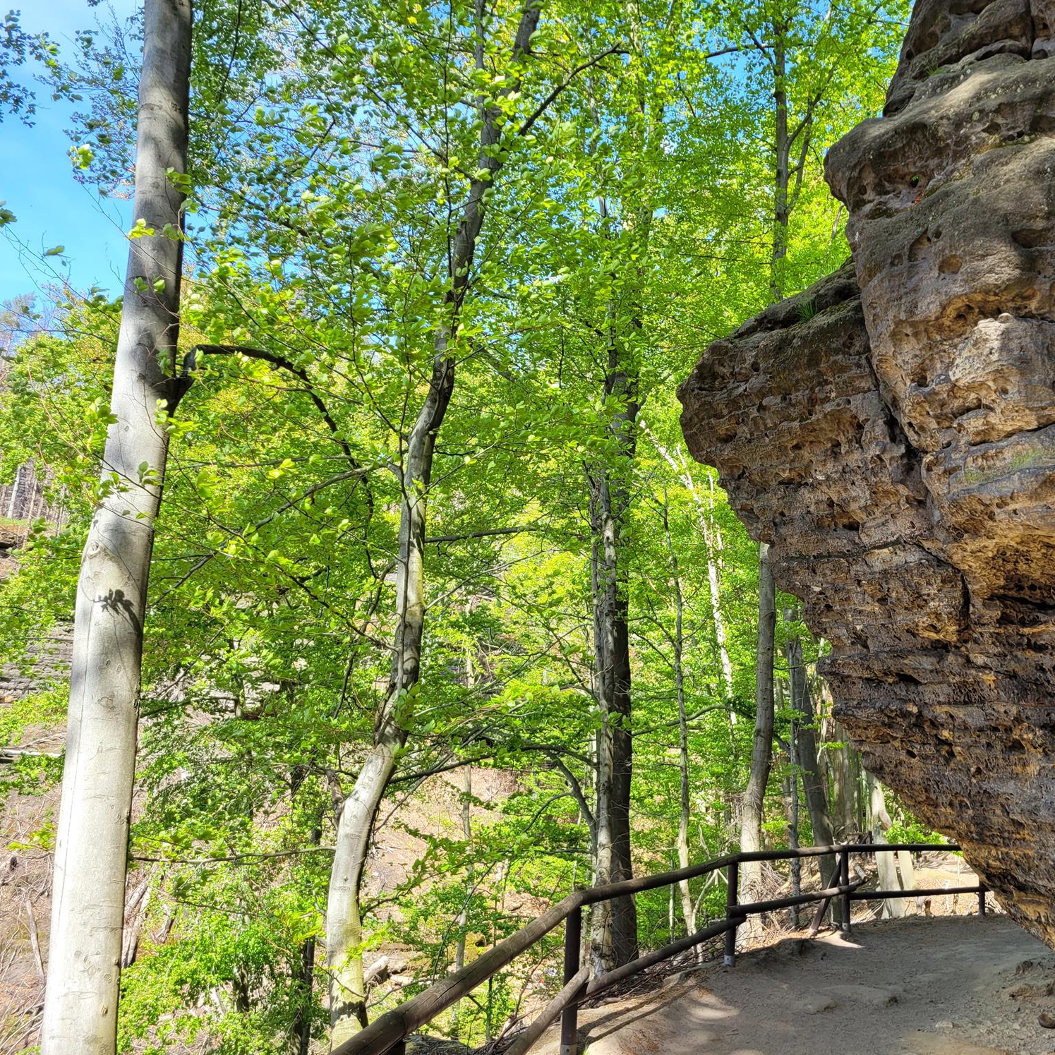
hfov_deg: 51.5
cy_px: 526
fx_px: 1069
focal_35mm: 31
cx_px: 709
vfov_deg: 52.5
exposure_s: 1/501
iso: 40
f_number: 1.8
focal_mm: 5.4
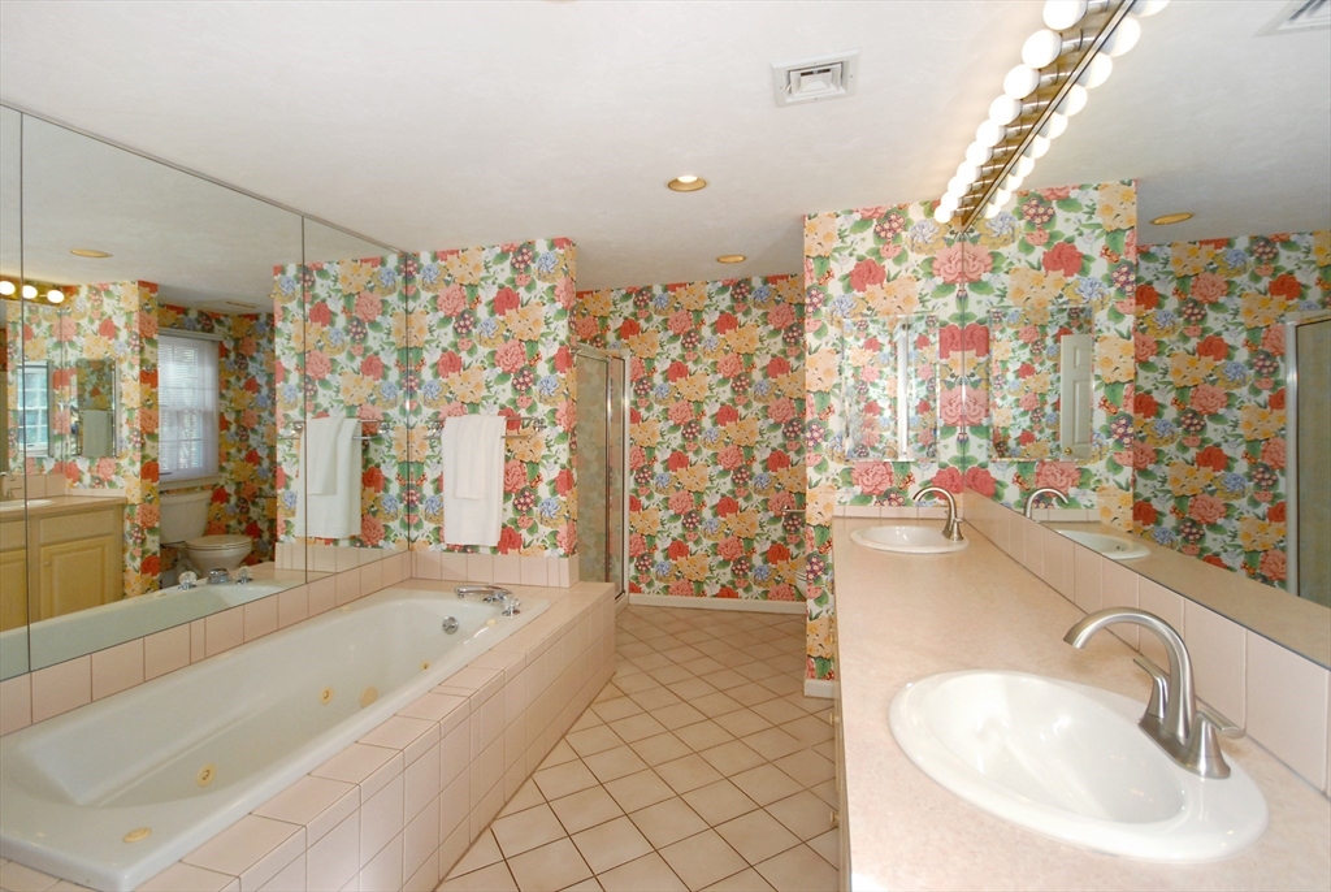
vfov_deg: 77.5
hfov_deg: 100.3
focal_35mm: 15
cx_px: 666
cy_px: 446
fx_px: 555
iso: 500
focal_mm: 10
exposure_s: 1/100
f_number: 4
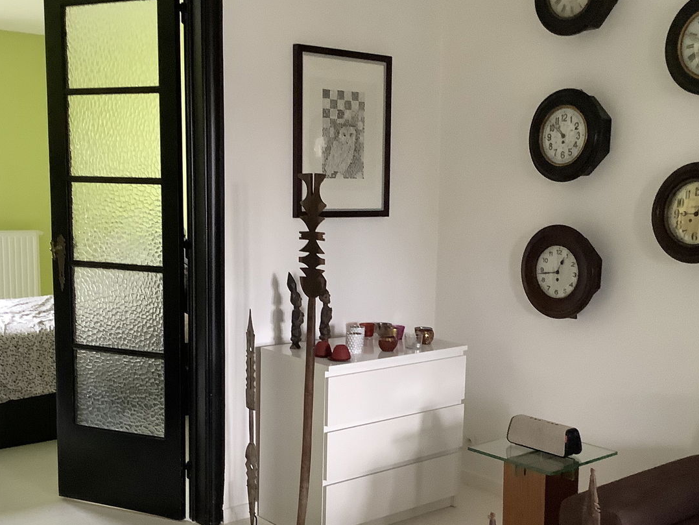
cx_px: 367
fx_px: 929
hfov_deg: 41.2
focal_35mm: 46
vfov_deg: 31.4
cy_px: 321
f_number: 2.4
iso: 250
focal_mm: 3.3
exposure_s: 1/50
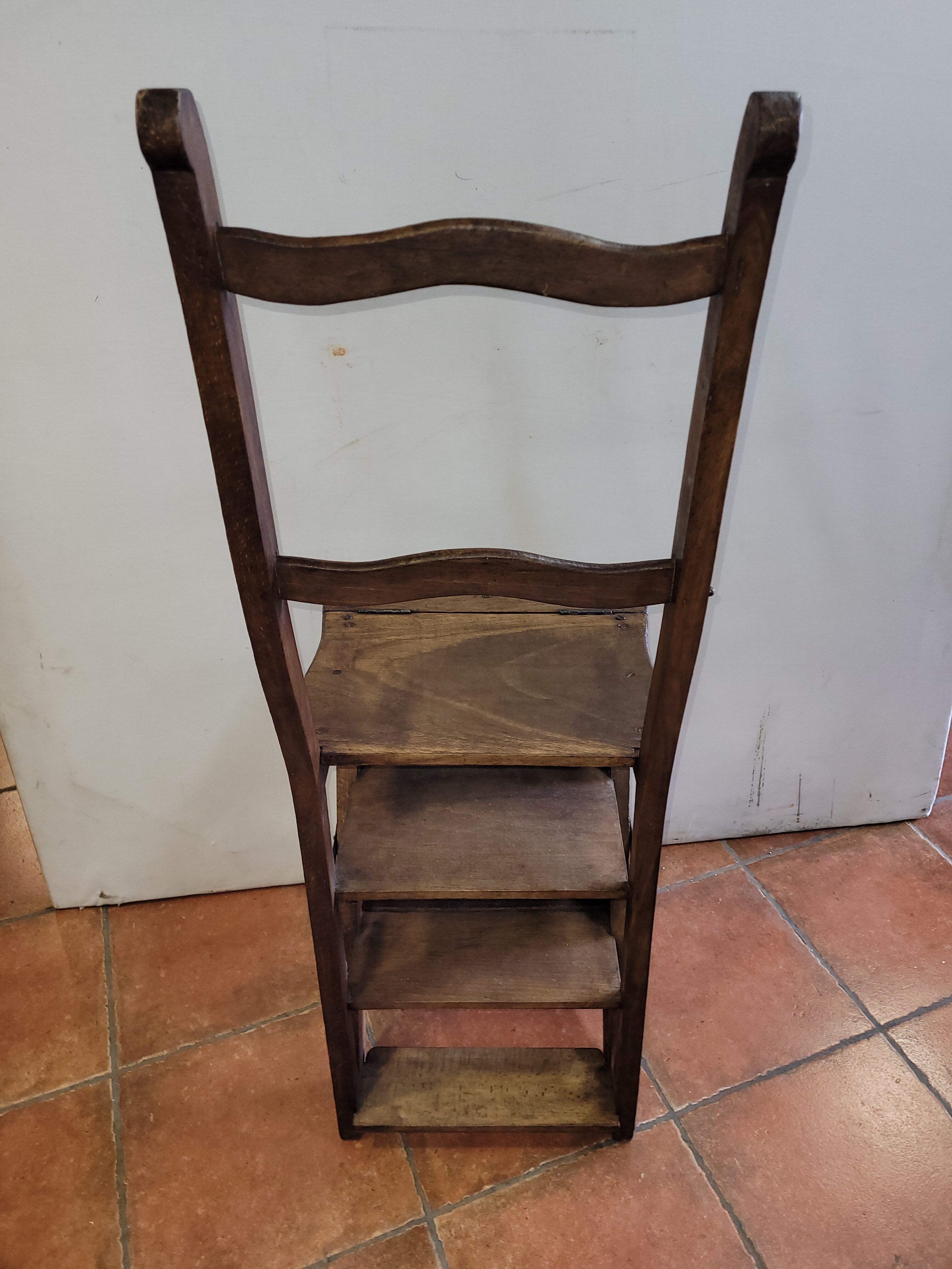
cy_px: 634
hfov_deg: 53.1
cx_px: 476
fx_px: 953
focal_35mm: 26
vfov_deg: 67.3
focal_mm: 5.4
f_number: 1.8
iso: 100
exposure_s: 1/33
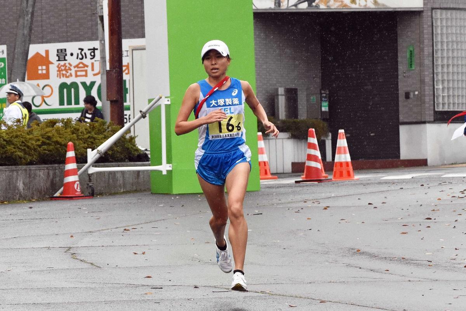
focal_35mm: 147
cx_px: 233
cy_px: 156
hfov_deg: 14.0
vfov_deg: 9.3
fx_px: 1903
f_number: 7.1
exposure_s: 1/800
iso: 1600
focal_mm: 98
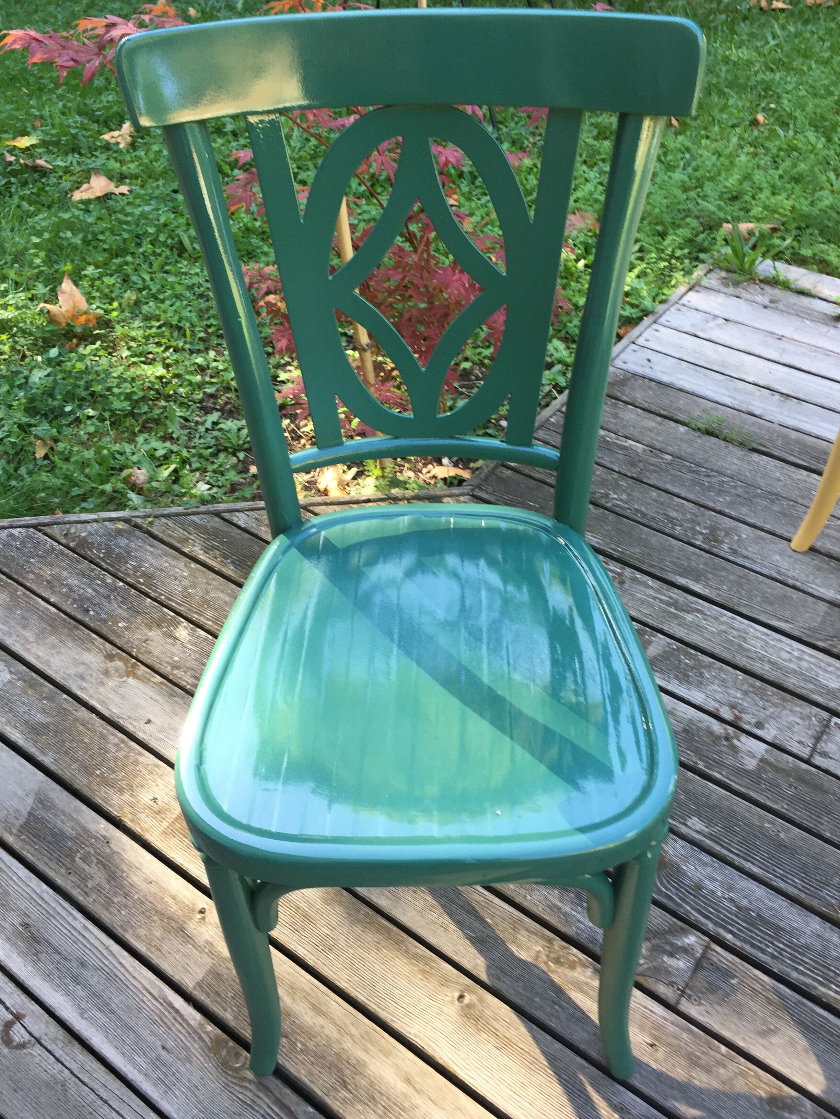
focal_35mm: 29
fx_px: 938
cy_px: 560
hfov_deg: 48.2
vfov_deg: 61.7
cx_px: 420
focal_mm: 4.15
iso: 50
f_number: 2.2
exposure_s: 1/100
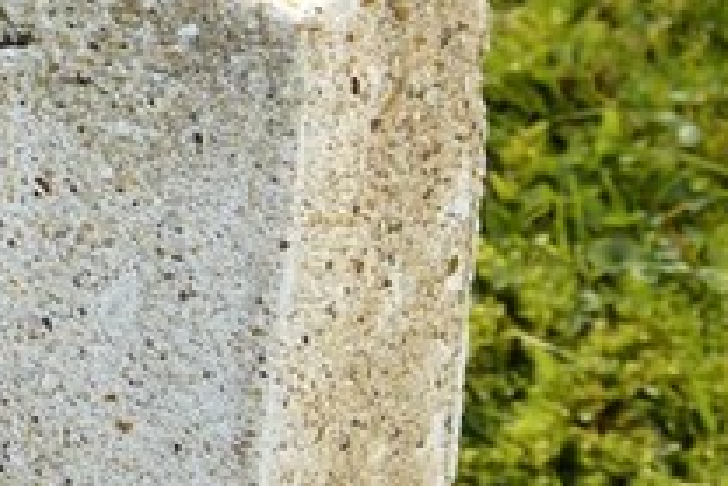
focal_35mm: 269
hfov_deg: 6.7
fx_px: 5443
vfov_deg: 4.9
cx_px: -1656
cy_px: -1012
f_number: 10
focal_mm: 35
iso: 400
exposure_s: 1/250
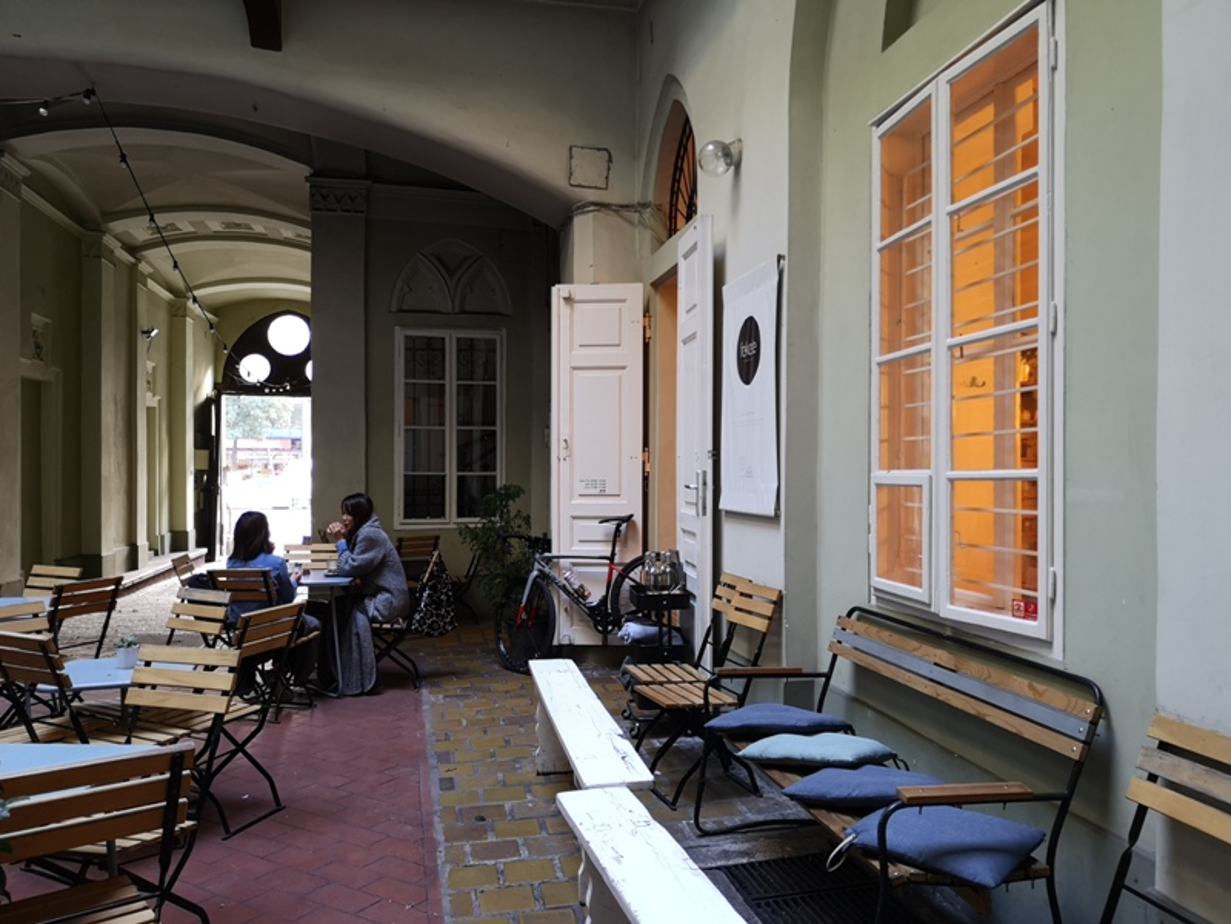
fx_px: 960
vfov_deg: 51.4
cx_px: 616
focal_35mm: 27
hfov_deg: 65.3
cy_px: 462
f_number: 1.8
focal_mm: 3.95
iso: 160
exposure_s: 1/30
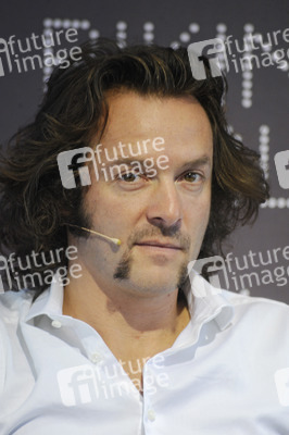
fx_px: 3618
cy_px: 218
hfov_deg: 4.6
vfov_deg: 6.9
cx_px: 144
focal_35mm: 300
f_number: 5.6
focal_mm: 300
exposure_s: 1/100
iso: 1600
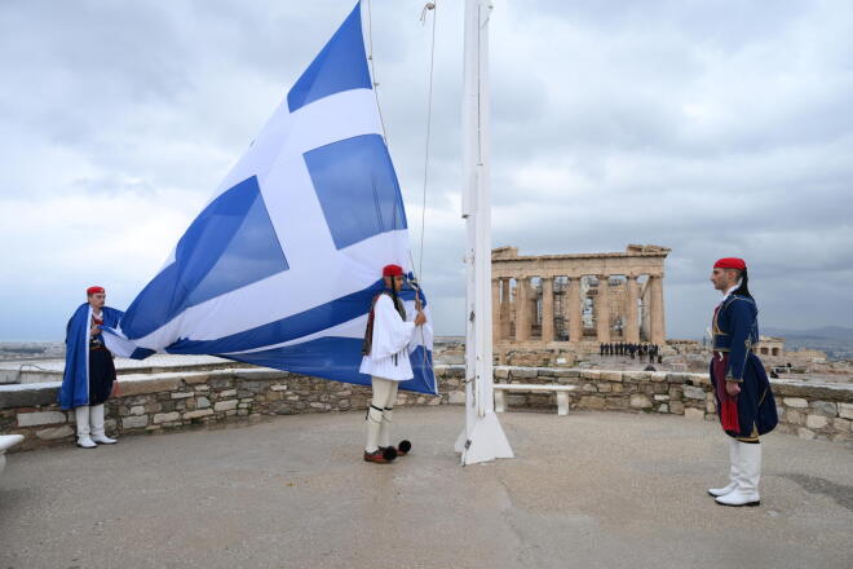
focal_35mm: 24
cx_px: 426
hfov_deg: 73.7
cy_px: 284
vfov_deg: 53.1
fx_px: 569
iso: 640
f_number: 5.6
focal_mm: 24
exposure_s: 1/400
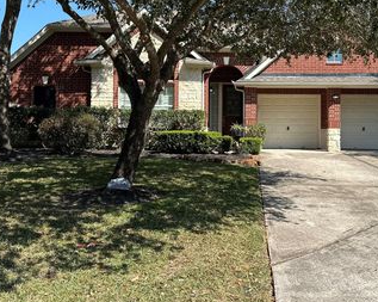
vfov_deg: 39.9
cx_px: 242
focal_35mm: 37
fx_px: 414
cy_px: 120
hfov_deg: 48.5
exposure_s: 1/3247
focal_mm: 6.86
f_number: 1.78
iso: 80
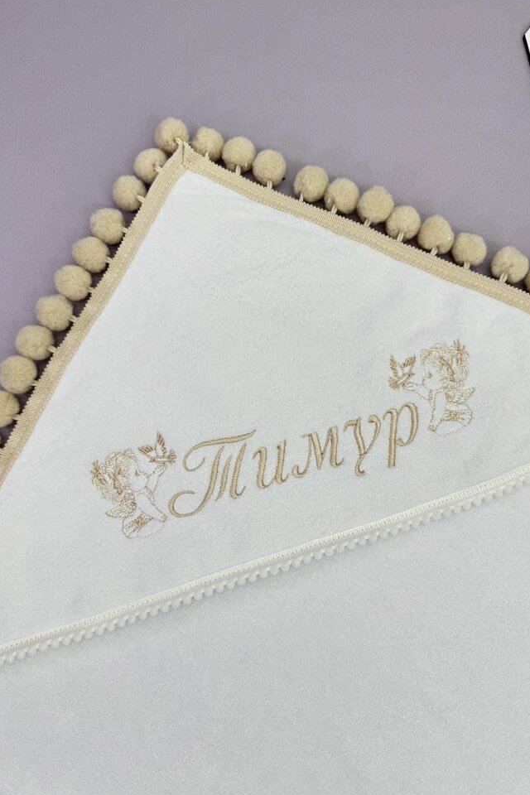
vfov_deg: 69.4
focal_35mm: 26
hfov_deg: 49.5
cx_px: 257
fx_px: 574
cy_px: 383
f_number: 1.78
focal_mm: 6.76
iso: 80
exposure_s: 1/832
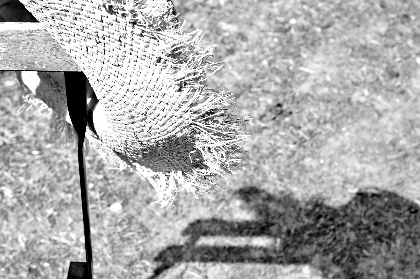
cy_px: 158
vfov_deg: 18.4
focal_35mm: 74
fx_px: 863
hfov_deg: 27.4
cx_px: 220
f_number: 10
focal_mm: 50
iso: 400
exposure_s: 1/400
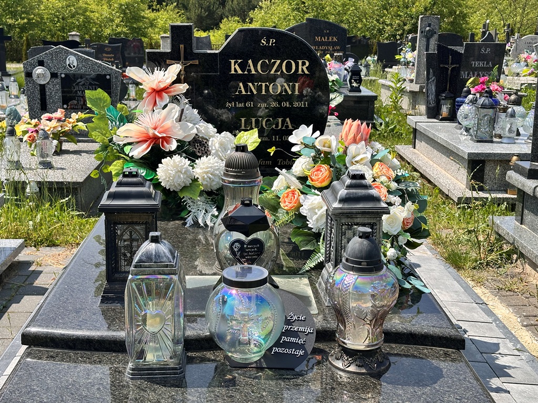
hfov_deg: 39.7
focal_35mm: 48
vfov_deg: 30.3
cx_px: 269
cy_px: 202
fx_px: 746
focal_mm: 6.86
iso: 64
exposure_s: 1/3058
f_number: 1.78
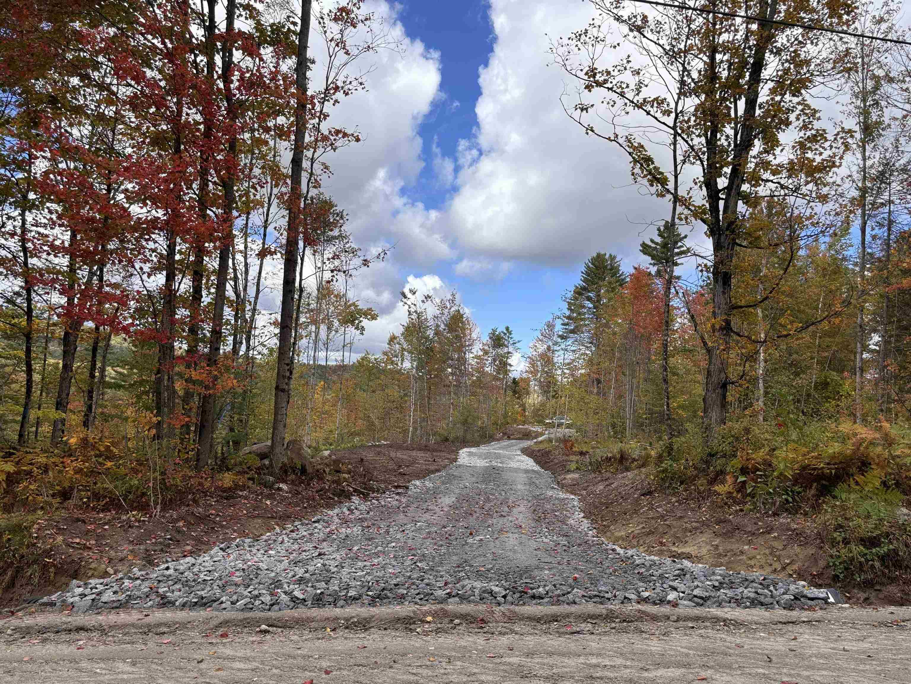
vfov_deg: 53.1
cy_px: 342
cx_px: 456
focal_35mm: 26
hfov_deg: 67.3
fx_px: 684
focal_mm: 5.96
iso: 50
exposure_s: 1/2451
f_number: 1.6
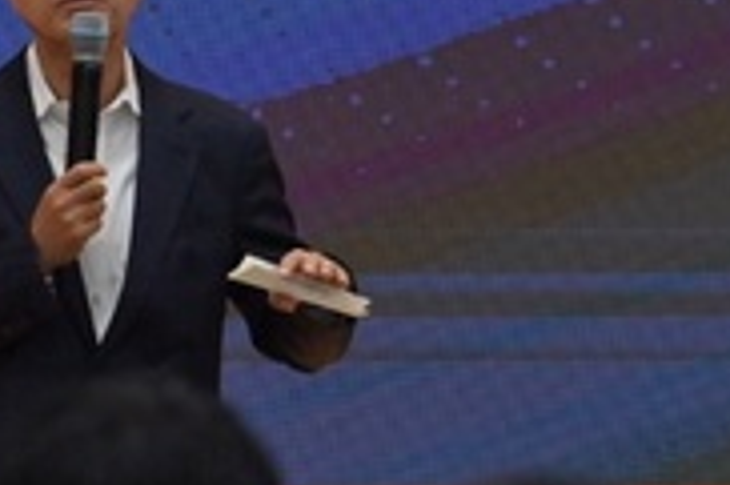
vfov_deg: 1.9
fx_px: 14283
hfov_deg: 2.9
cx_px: 373
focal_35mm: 705
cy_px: -38
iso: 1000
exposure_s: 1/250
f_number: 5
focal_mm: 200
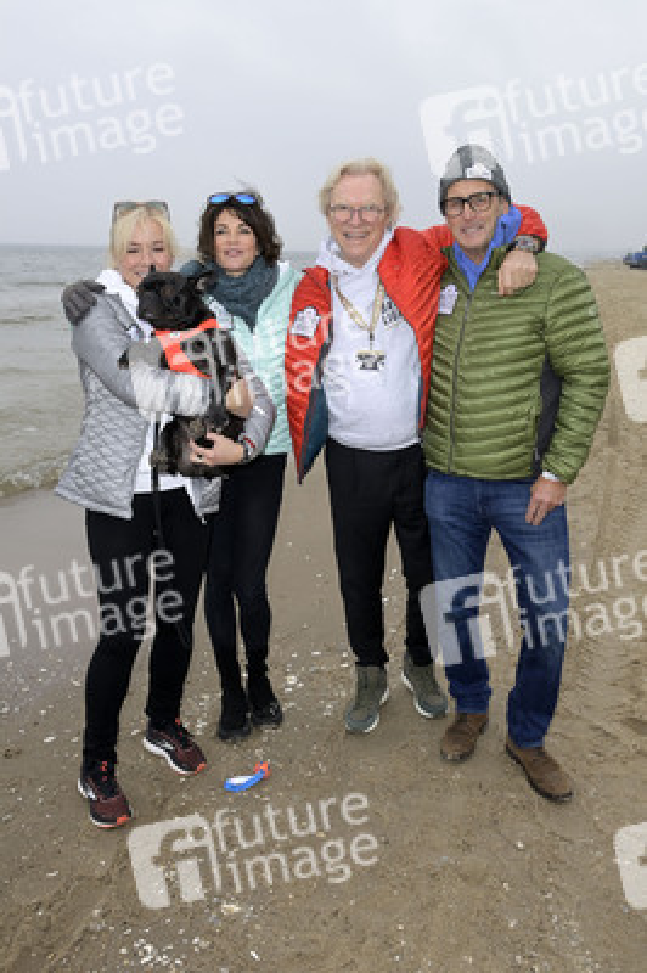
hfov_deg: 42.3
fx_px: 837
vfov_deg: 60.3
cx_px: 324
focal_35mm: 31
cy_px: 486
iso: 640
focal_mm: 31
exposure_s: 1/250
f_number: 9
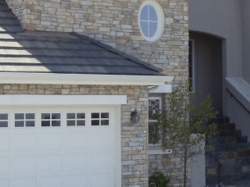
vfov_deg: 9.5
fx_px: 1125
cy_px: 40
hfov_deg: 12.5
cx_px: 257
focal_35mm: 156
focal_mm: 6
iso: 100
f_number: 3.5
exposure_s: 1/500
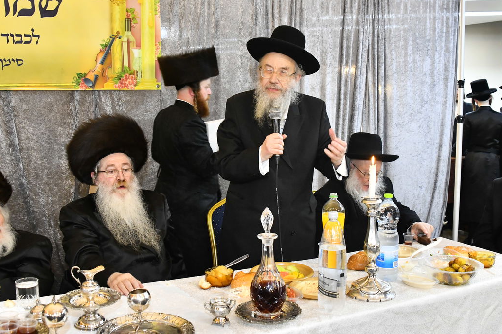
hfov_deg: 50.7
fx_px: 530
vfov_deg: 35.0
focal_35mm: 38
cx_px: 252
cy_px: 151
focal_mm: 28
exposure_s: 1/125
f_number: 5.6
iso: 2500
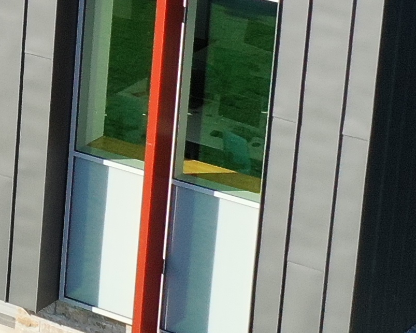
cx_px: -466
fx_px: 2205
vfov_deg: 8.5
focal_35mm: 179
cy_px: -98
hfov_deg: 9.9
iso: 100
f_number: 4
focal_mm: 10.26
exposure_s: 1/80
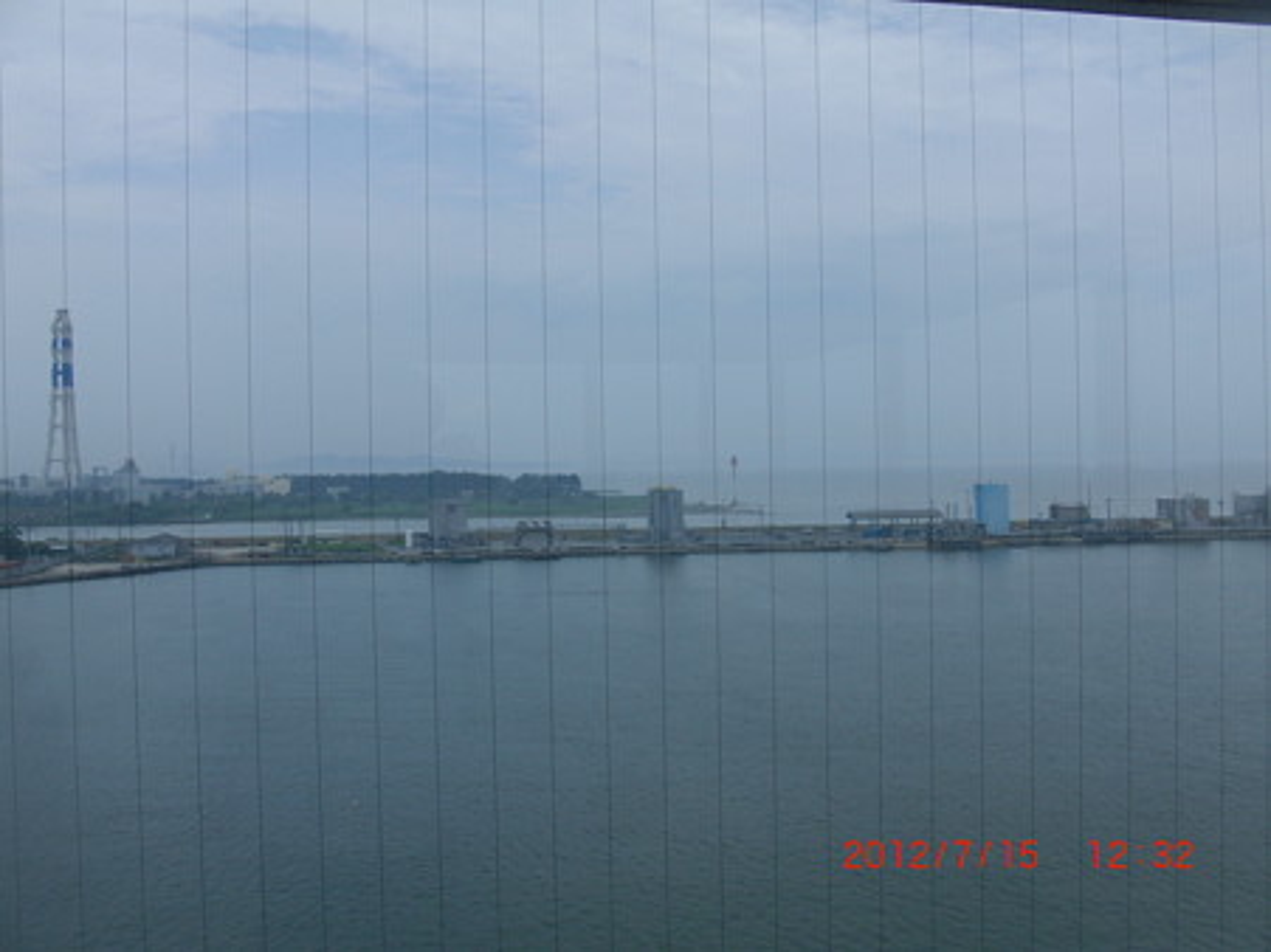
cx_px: 636
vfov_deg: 38.6
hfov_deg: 50.2
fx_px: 1358
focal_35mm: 37
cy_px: 476
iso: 100
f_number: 8.5
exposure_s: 1/500
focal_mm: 6.42
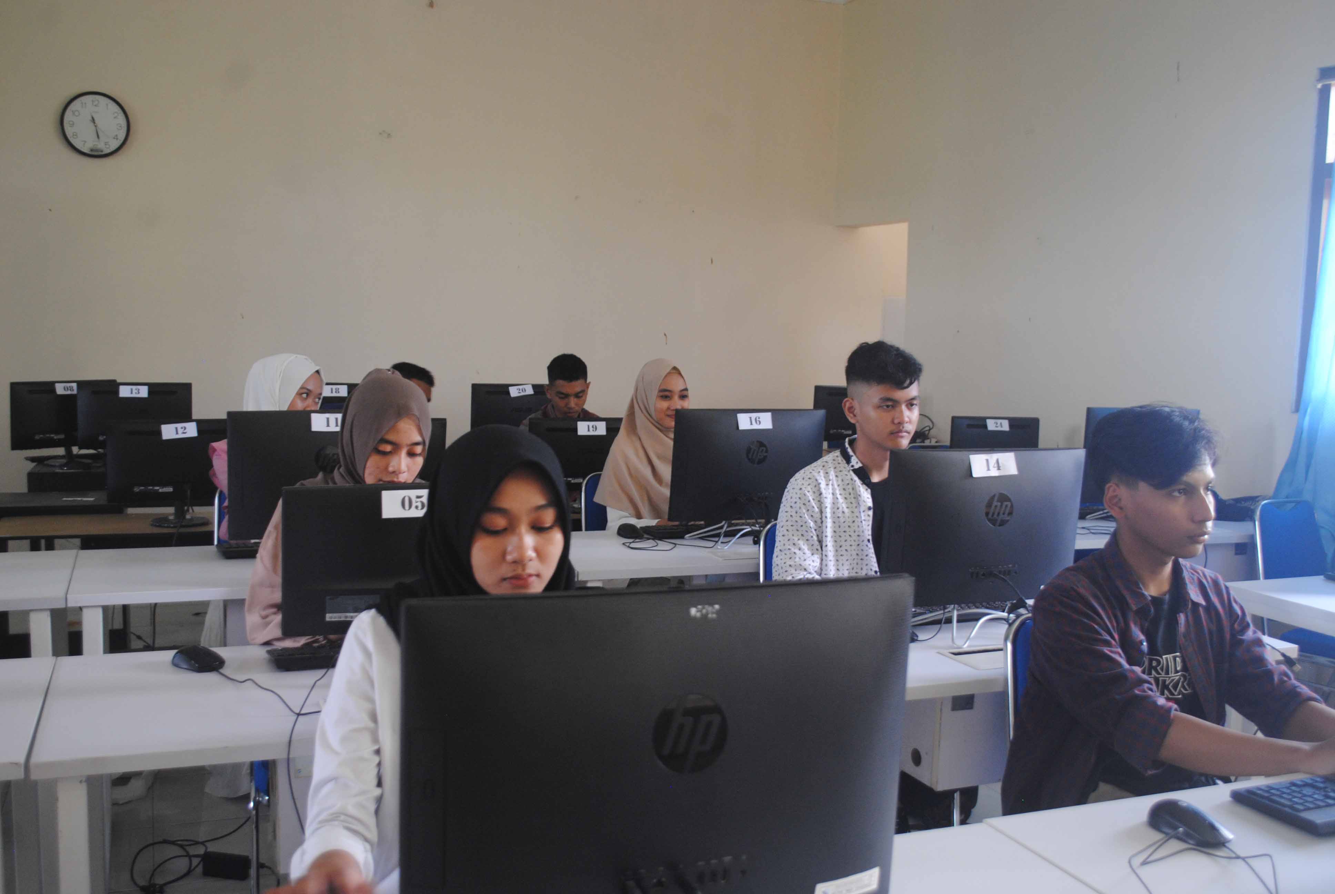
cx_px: 668
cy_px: 447
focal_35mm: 33
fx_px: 1225
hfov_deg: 57.2
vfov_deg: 40.1
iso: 400
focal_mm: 22
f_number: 4
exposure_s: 1/30
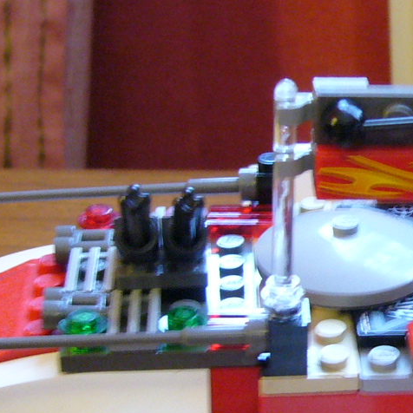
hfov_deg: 16.2
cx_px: 461
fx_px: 1404
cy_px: 201
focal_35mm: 104
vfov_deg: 16.7
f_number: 2.8
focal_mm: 5.8
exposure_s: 1/8
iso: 200
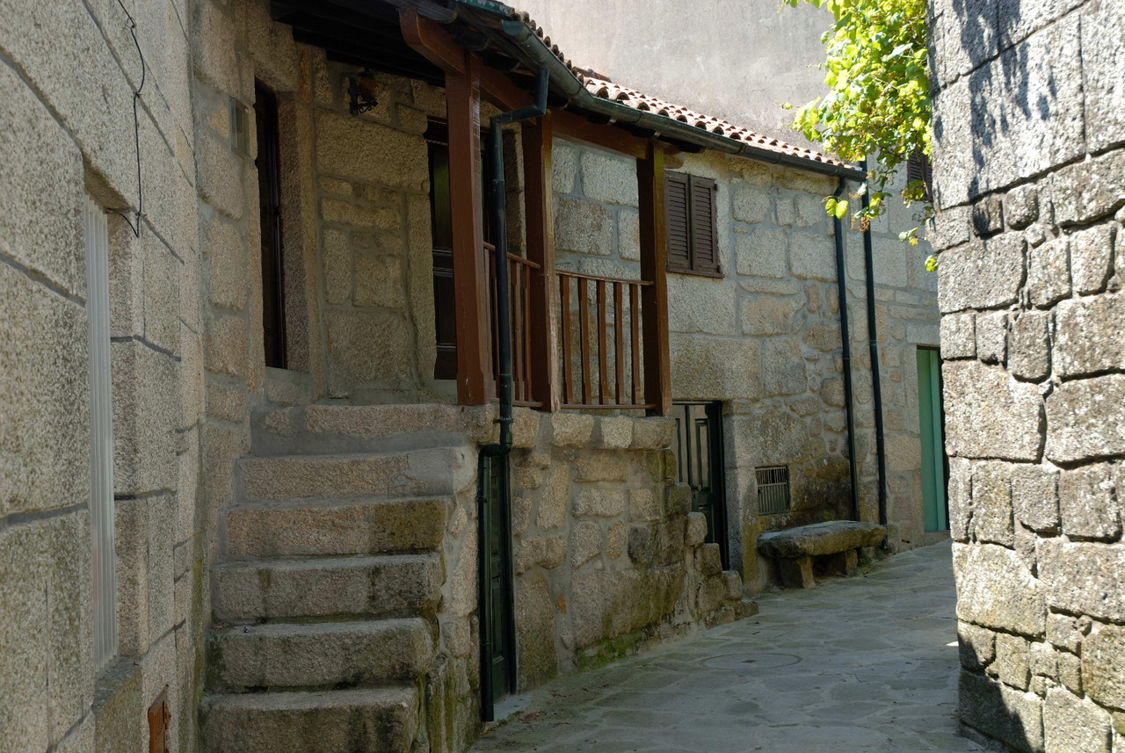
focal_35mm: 52
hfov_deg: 37.8
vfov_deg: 25.8
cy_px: 376
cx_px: 562
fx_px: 1643
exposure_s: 1/100
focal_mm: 35
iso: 100
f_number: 5.6
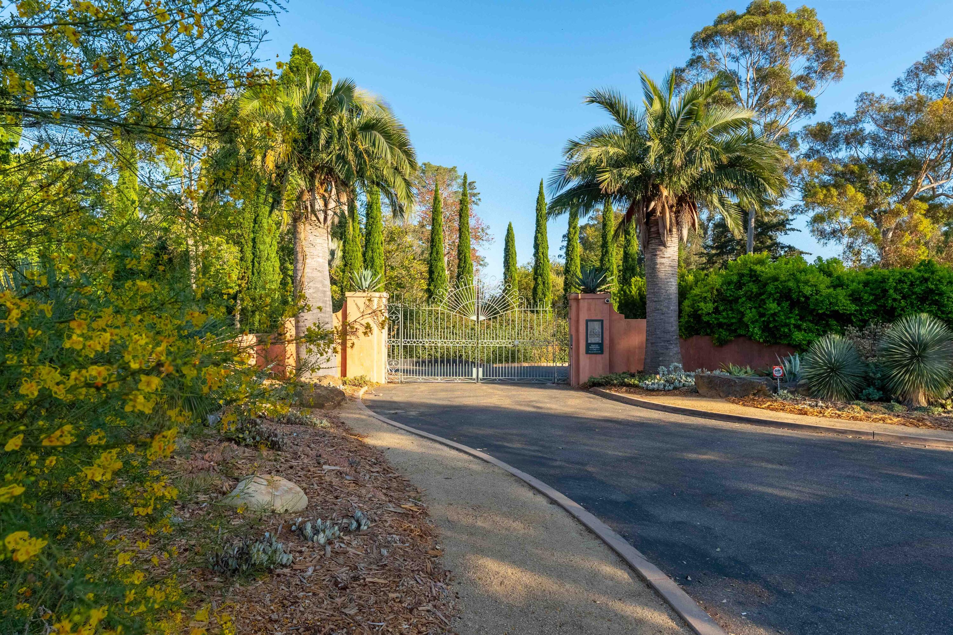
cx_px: 476
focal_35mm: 21
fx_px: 556
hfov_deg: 81.2
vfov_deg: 59.5
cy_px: 318
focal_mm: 14
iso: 800
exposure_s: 1/8000
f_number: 5.6
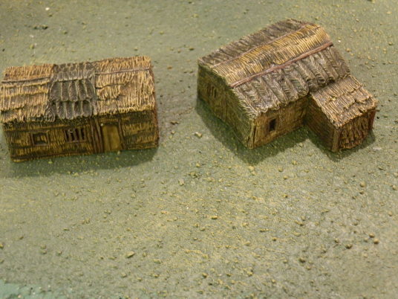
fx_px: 701
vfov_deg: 24.0
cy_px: 150
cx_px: 199
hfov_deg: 31.7
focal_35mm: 61
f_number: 3.7
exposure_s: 1/8
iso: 320
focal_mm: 10.99
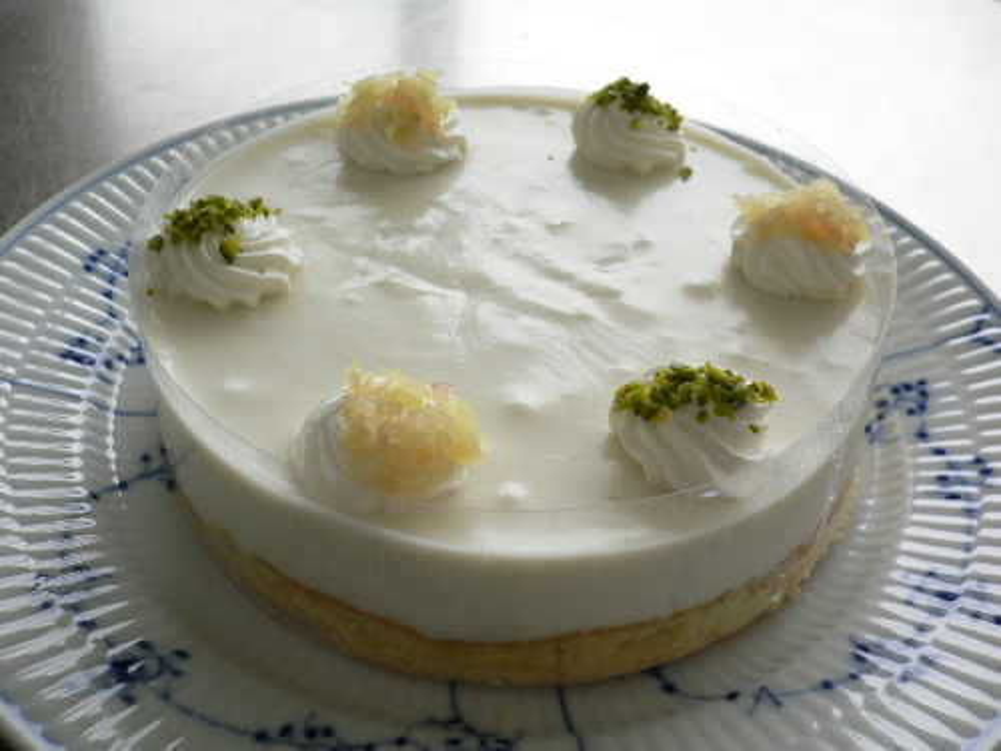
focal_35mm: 35
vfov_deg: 40.7
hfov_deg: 52.6
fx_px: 1012
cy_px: 376
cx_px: 500
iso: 100
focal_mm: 5.8
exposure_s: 1/60
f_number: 2.8
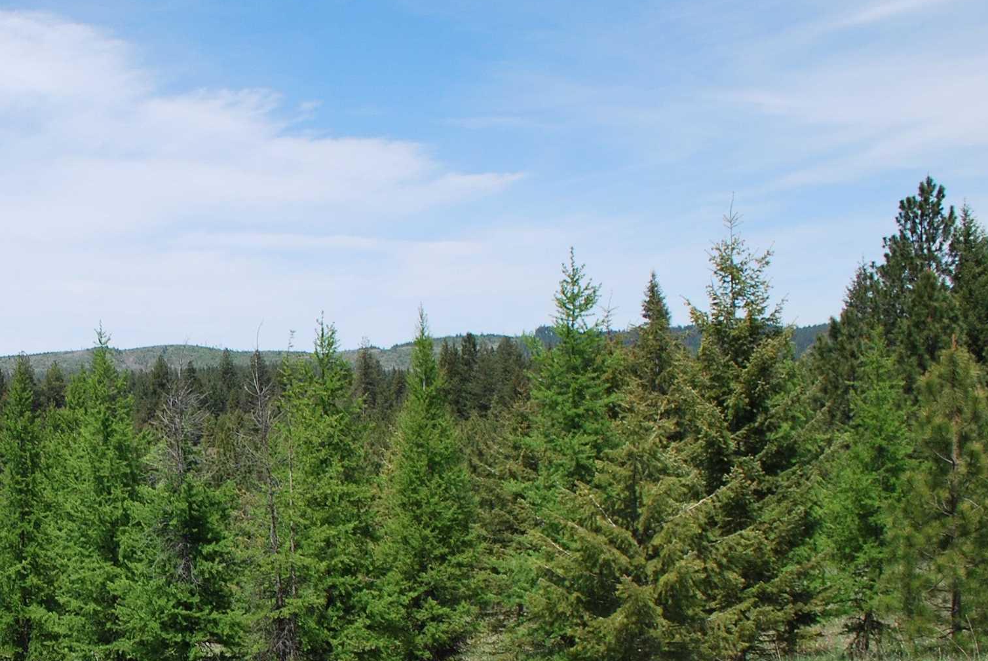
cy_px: 539
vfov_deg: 24.2
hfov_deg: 33.5
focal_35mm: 55
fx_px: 1511
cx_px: 31
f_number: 10
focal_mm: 18
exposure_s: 1/250
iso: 180
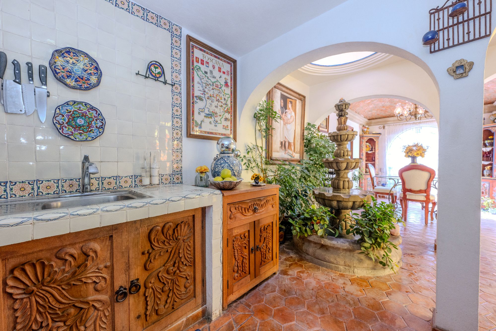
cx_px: 248
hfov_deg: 104.3
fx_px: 193
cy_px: 166
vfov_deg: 81.2
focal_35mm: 14
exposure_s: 1/20
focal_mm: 14
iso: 500
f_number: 9
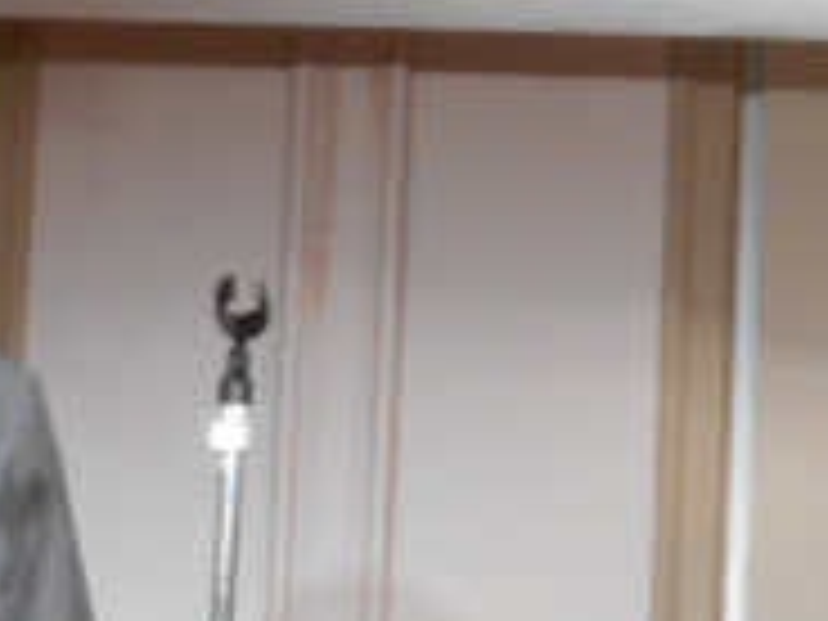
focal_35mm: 195
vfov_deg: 7.6
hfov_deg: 10.0
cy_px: 540
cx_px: -238
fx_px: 4664
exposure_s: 1/30
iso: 320
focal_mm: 10
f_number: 4.9
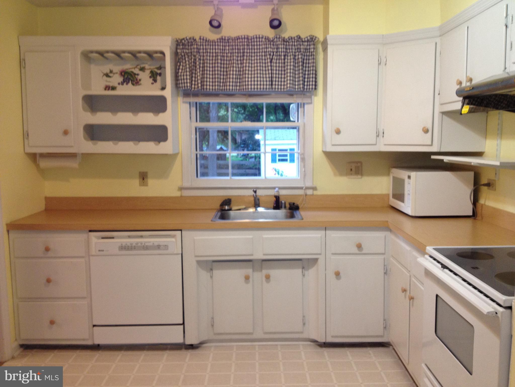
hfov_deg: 52.6
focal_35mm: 35
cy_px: 194
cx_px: 258
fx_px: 521
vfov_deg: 40.7
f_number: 2.4
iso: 125
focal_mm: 4.28
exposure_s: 1/20
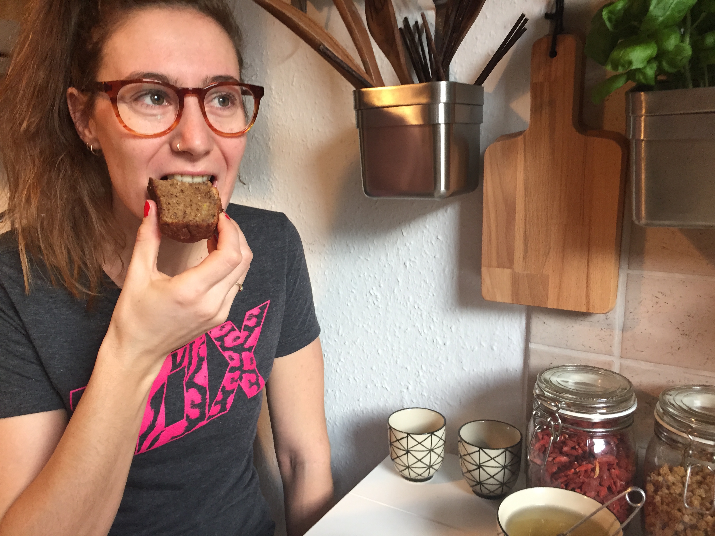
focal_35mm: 29
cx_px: 358
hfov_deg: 61.7
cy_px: 268
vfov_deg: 48.2
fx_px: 599
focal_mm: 4.15
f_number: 2.2
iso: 125
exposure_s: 1/30
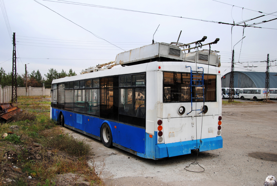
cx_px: 138
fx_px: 254
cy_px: 93
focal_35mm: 33
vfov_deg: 40.1
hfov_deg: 57.2
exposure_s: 1/125
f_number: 5.6
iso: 100
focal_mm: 22
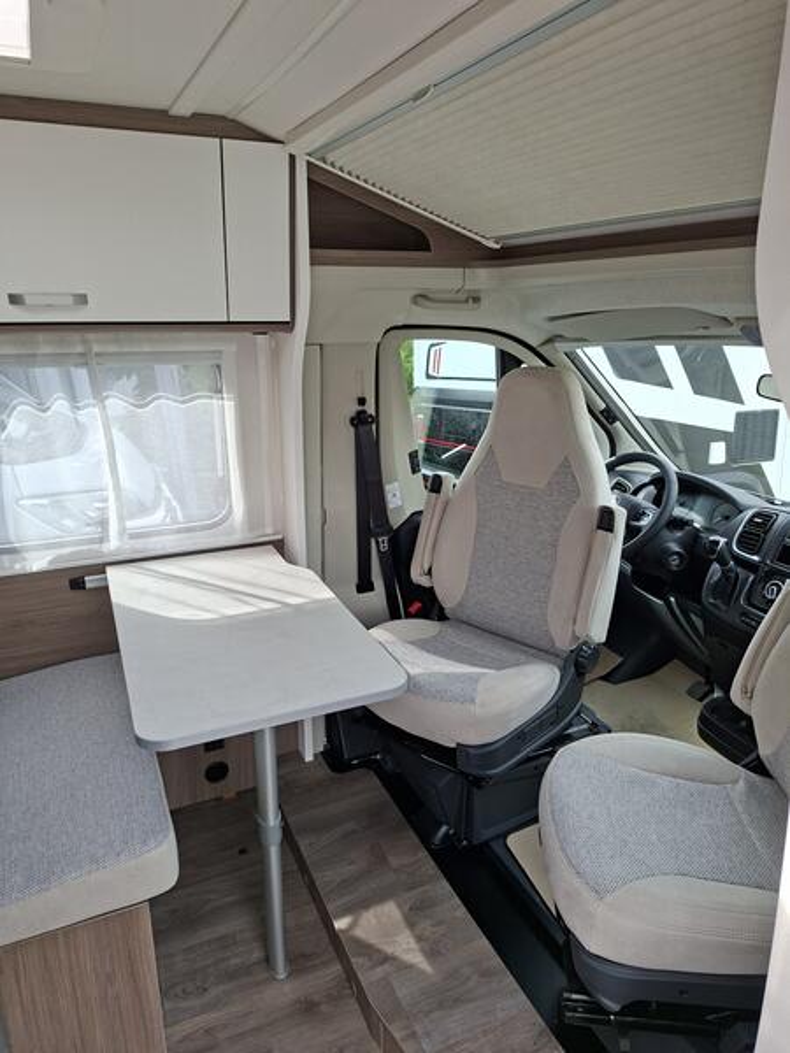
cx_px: 395
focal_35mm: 23
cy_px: 526
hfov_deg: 58.9
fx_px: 700
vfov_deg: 73.9
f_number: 1.8
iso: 50
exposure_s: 1/323
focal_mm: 5.54
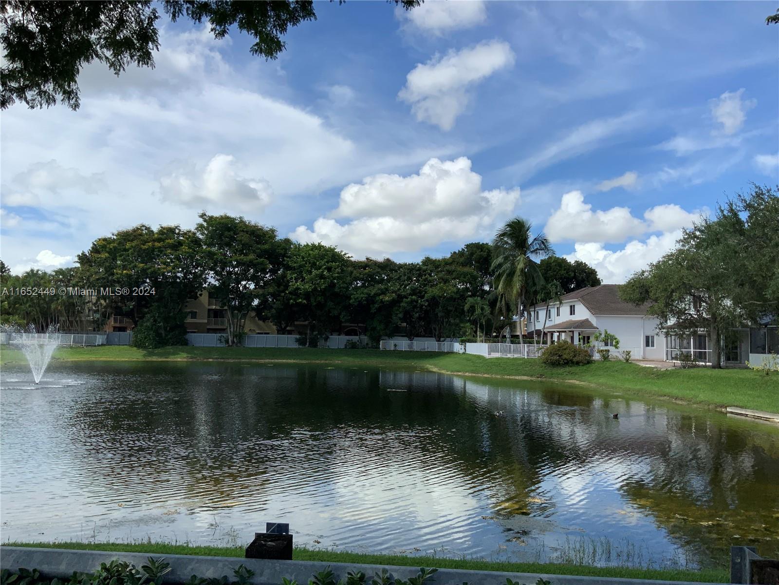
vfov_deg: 48.2
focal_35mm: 29
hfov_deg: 61.7
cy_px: 292
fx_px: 653
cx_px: 390
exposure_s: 1/2538
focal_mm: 3
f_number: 1.8
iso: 20
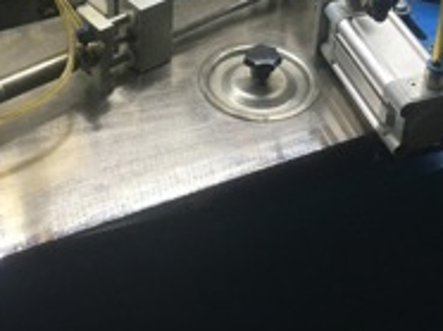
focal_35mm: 73
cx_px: 274
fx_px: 933
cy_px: -35
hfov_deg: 26.6
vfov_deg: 19.3
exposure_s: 1/33
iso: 50
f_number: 2.2
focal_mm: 4.15
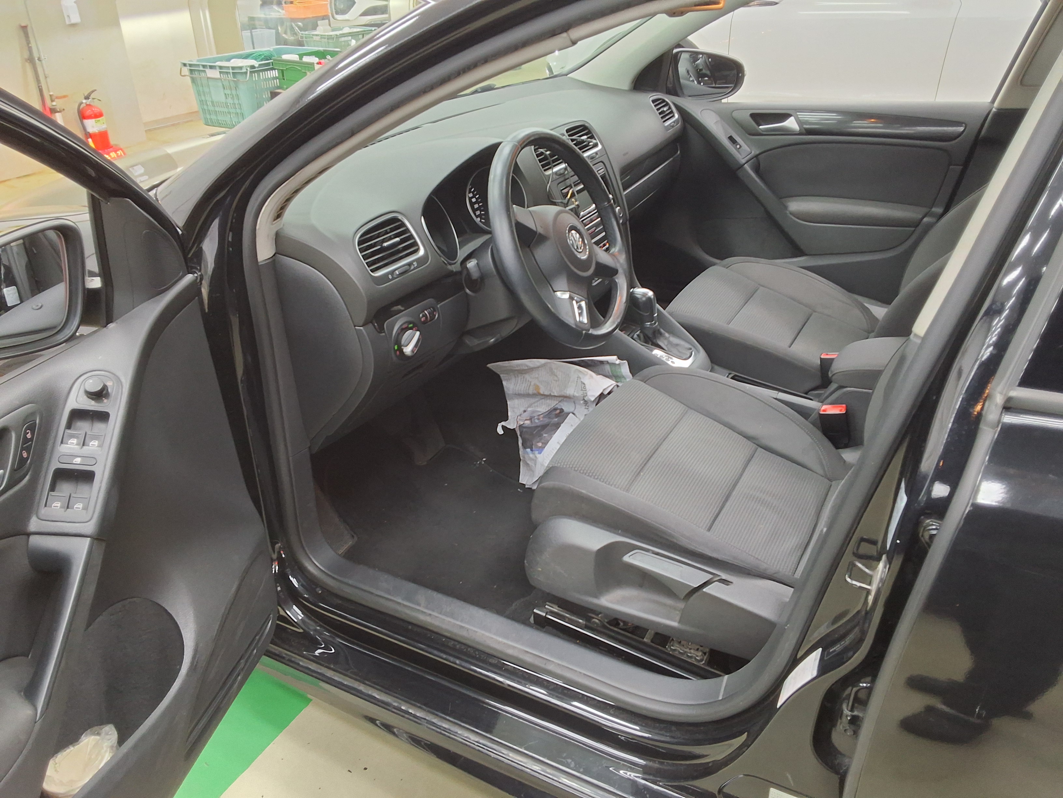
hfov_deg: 63.4
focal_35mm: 28
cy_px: 399
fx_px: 860
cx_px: 532
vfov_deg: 49.7
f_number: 1.9
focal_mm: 2.91
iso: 200
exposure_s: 1/40
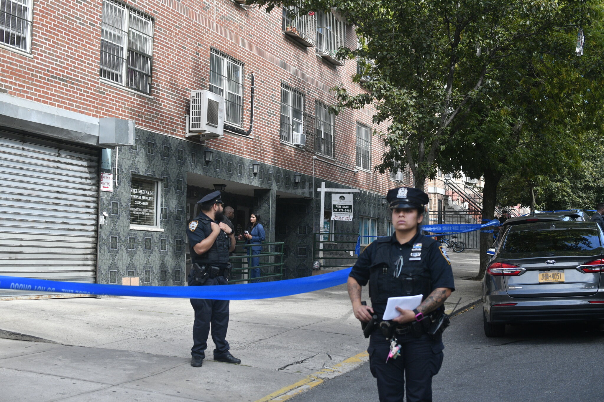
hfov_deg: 37.9
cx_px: 302
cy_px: 201
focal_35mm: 52
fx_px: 881
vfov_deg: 25.7
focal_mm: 35
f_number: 4
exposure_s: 1/4000
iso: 800
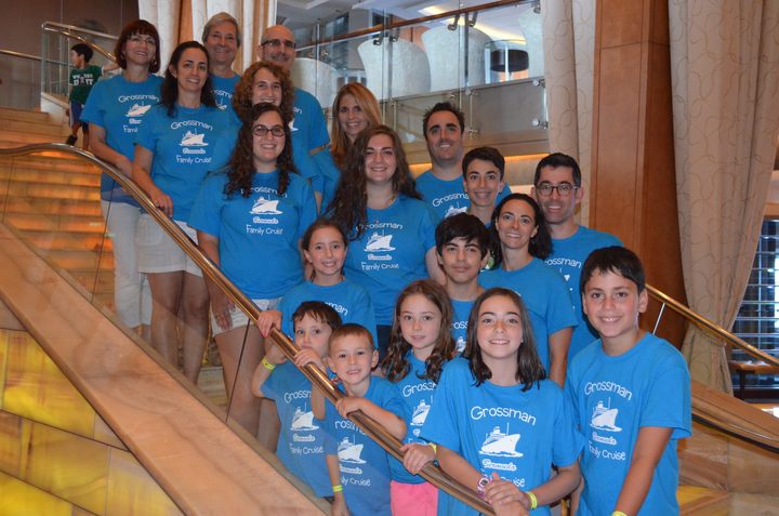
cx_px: 390
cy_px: 258
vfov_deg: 30.7
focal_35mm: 44
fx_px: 939
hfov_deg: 45.0
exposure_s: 1/60
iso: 3200
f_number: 4.5
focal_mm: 29
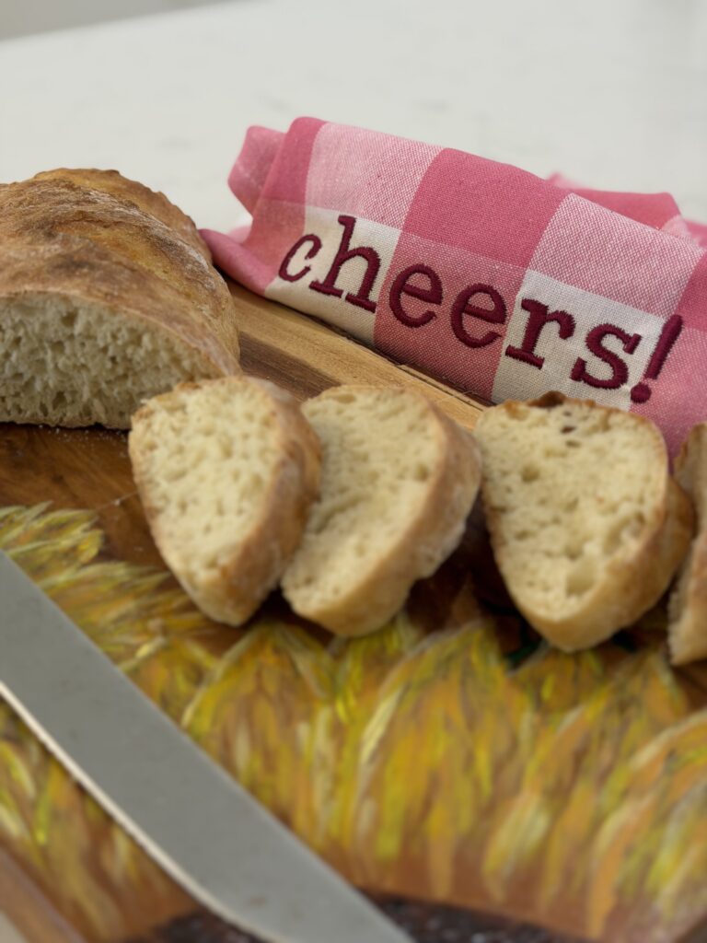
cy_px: 472
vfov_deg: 39.7
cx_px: 354
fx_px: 1307
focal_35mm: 48
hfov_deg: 30.3
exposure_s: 1/60
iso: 50
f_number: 1.78
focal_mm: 6.76
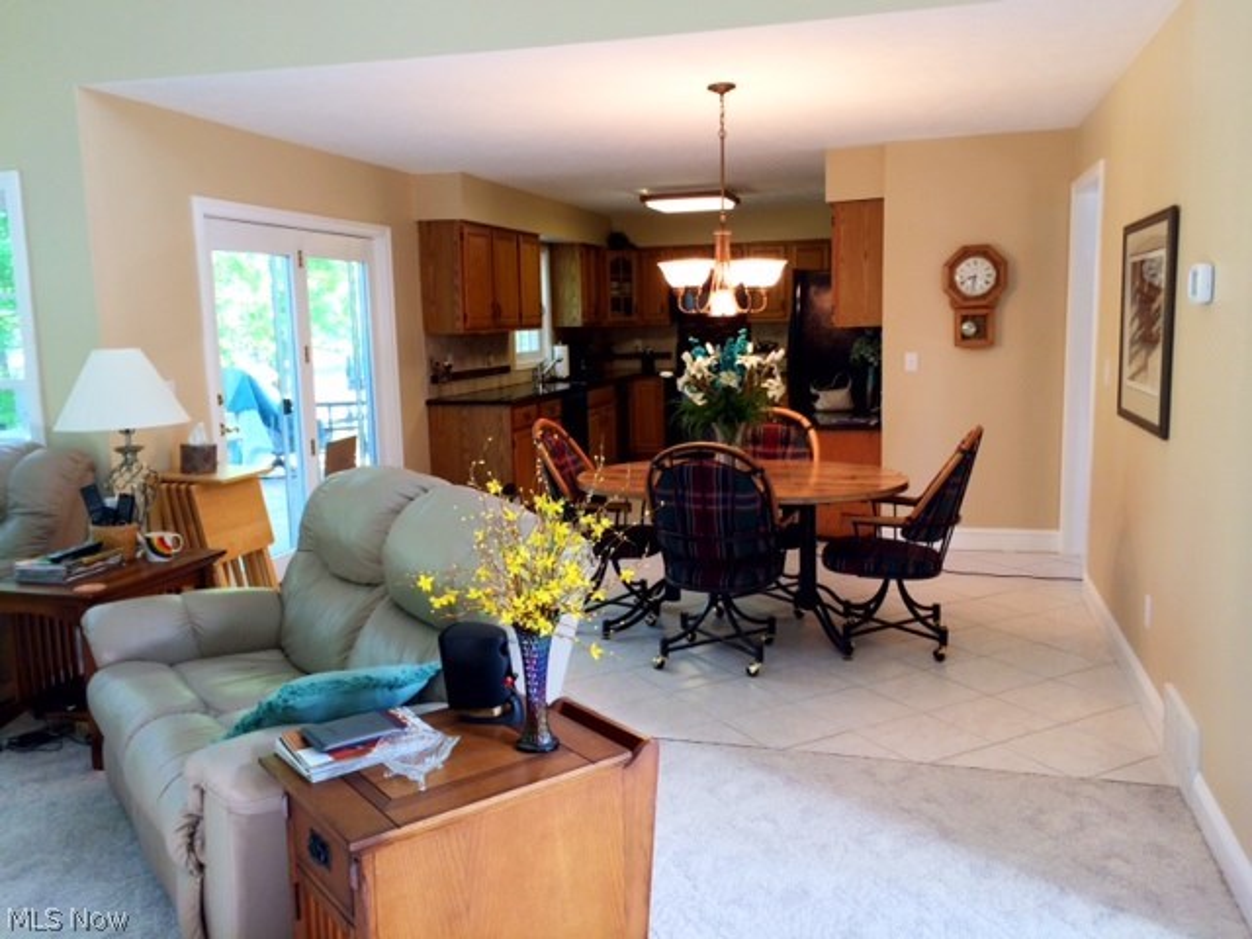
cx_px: 626
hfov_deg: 60.0
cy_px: 470
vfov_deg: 46.8
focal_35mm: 30
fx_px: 1085
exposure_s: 1/30
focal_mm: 4.12
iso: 40
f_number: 2.2
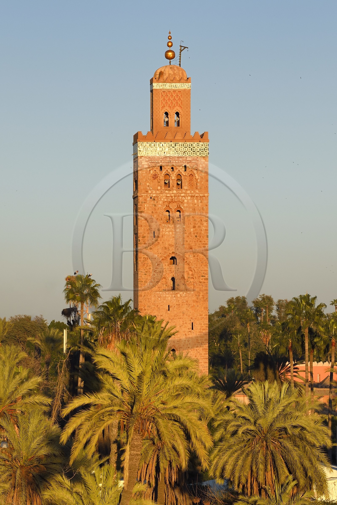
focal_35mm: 200
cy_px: 252
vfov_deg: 10.3
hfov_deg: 6.9
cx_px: 168
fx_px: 2808
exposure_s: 1/250
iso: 200
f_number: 9
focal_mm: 200
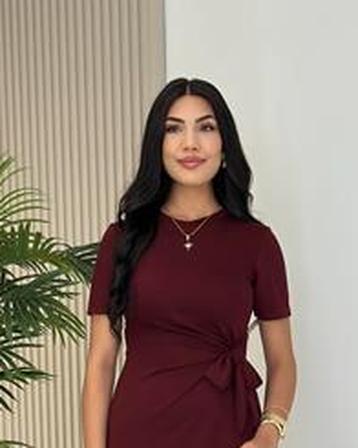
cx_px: 184
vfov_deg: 18.4
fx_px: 1351
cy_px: 442
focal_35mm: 102
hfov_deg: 15.1
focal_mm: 6.86
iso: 80
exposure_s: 1/309
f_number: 1.78
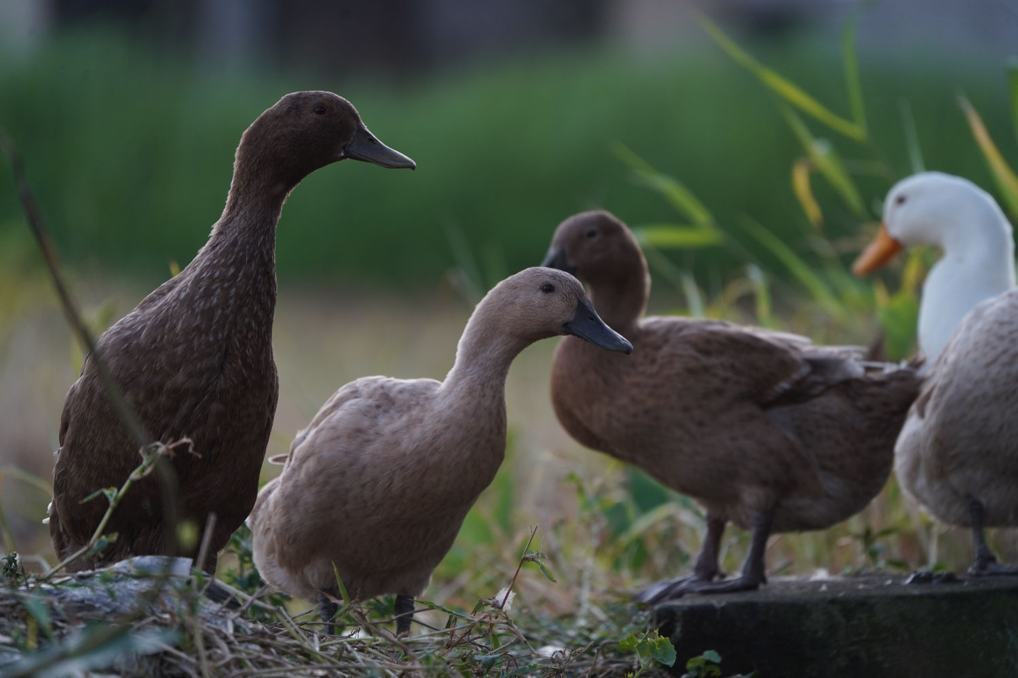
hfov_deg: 15.9
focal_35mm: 129
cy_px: 339
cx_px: 509
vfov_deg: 10.6
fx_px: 3648
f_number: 5.6
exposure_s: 1/125
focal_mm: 86
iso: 250
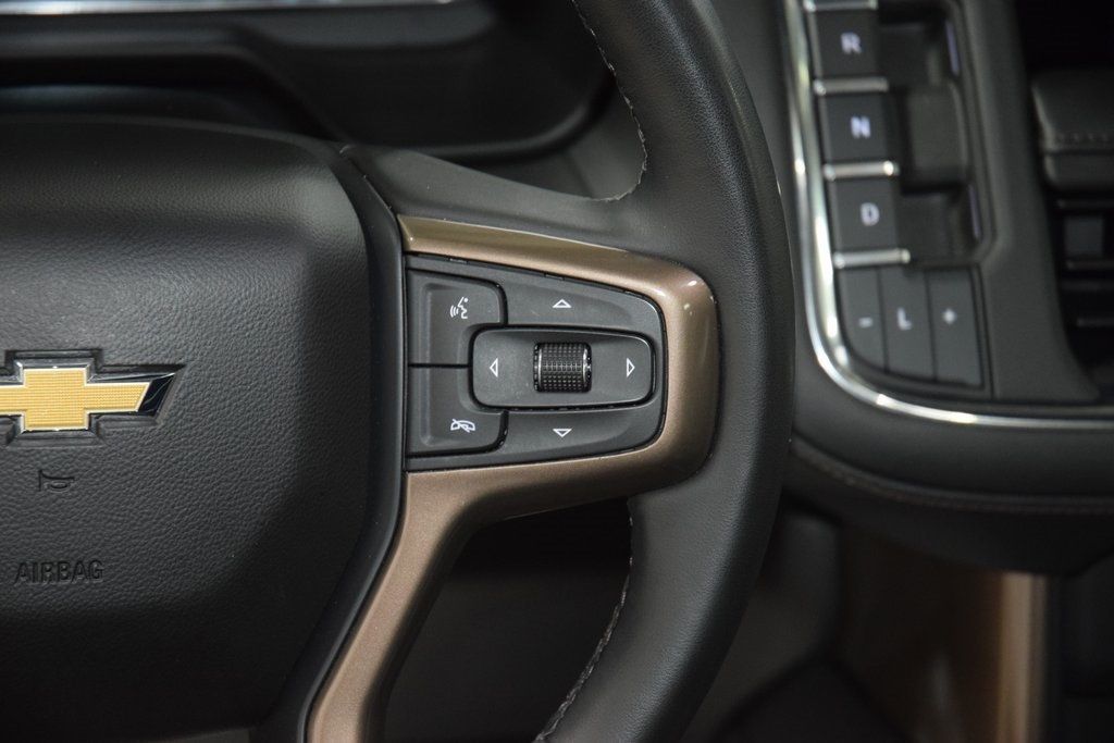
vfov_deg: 13.0
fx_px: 3249
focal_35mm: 105
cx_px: 557
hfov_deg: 19.5
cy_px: 372
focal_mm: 70
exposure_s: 1/40
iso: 2200
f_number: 4.5
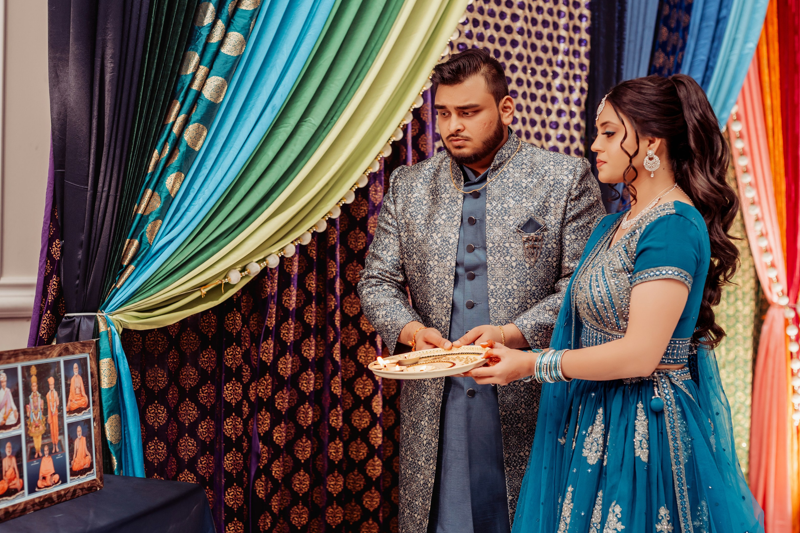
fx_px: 1378
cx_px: 375
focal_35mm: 62
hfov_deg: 32.4
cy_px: 248
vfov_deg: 21.9
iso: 125
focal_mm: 50
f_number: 2.5
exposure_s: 1/160
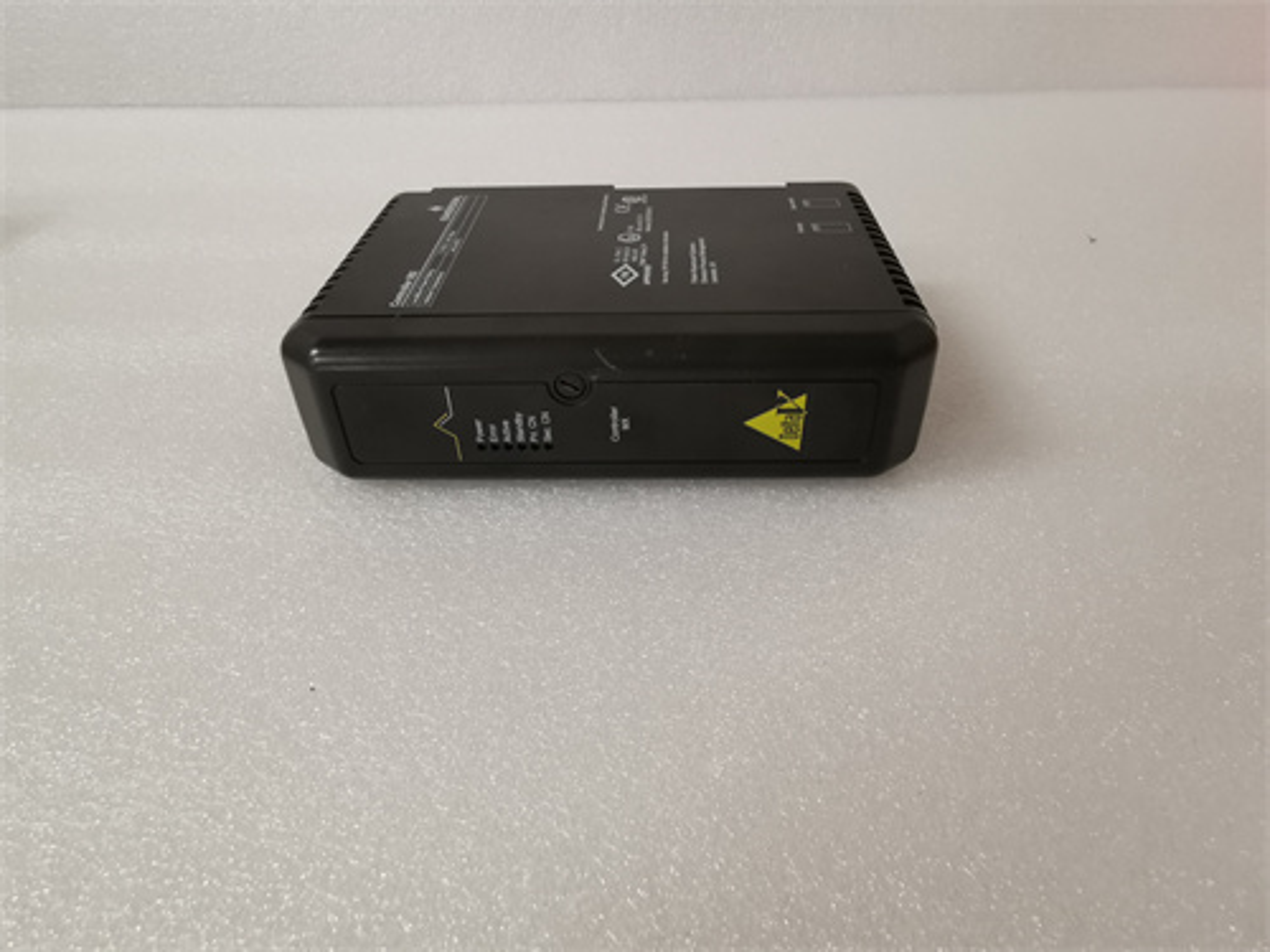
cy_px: 476
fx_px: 770
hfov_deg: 79.0
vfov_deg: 63.4
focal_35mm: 21
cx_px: 635
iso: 200
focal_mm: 3.95
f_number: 2.2
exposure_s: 1/36
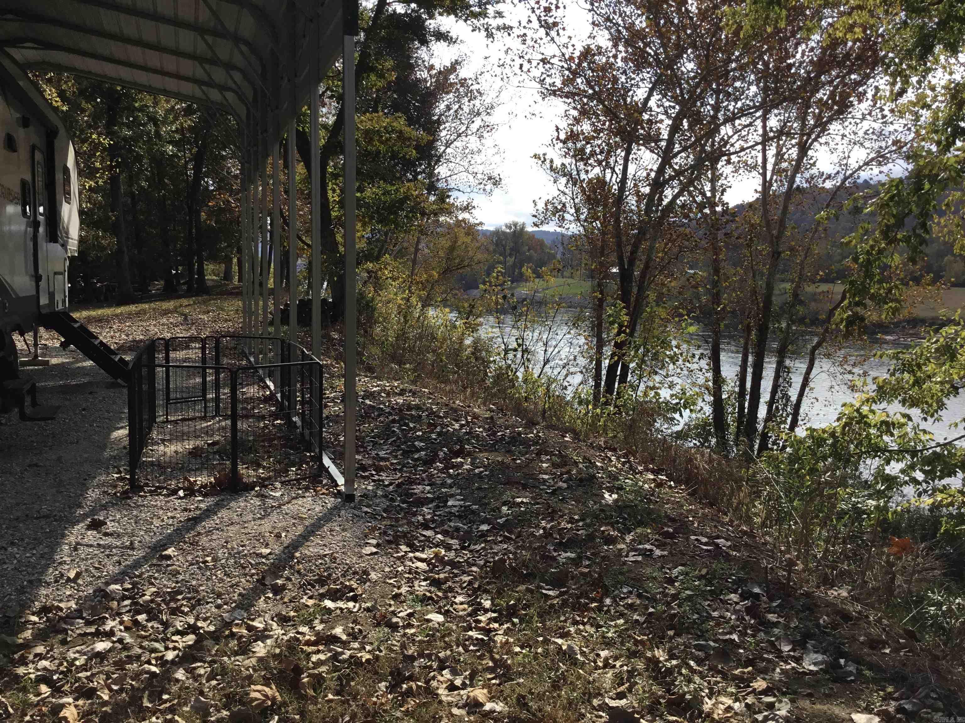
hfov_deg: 58.4
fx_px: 864
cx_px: 482
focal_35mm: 31
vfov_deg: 45.4
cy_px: 362
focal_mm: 3.3
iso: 25
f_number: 2.4
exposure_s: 1/1294
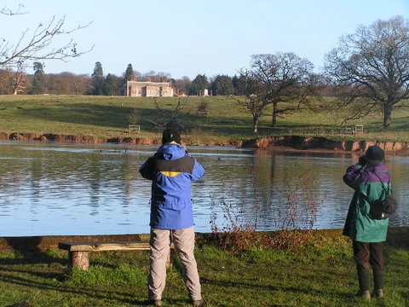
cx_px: 204
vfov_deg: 14.1
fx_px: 1241
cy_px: 154
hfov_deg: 18.7
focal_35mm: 105
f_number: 5
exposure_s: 1/200
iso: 50
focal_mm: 17.5
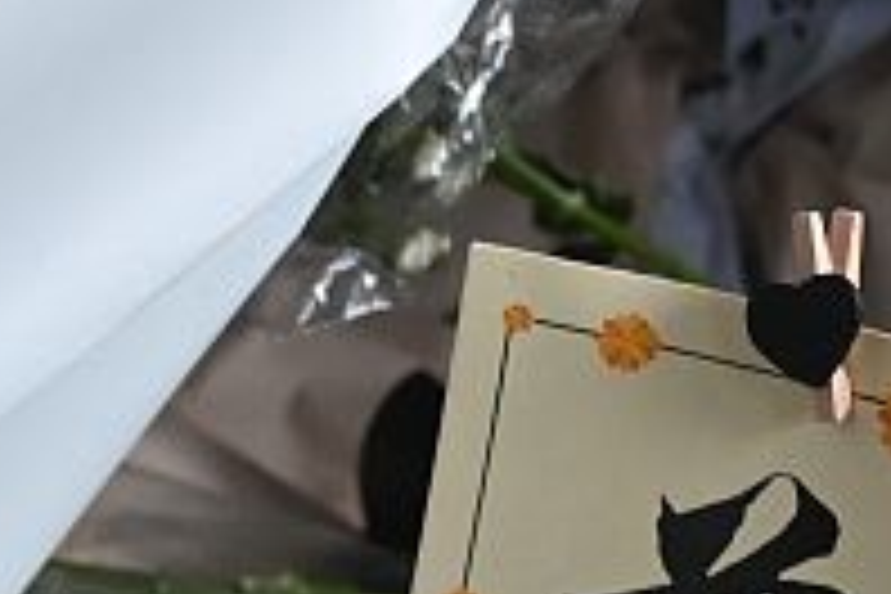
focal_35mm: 279
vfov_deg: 4.8
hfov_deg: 7.3
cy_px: 1418
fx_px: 6905
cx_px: 972
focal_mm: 46
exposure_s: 1/320
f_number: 3.2
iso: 2000
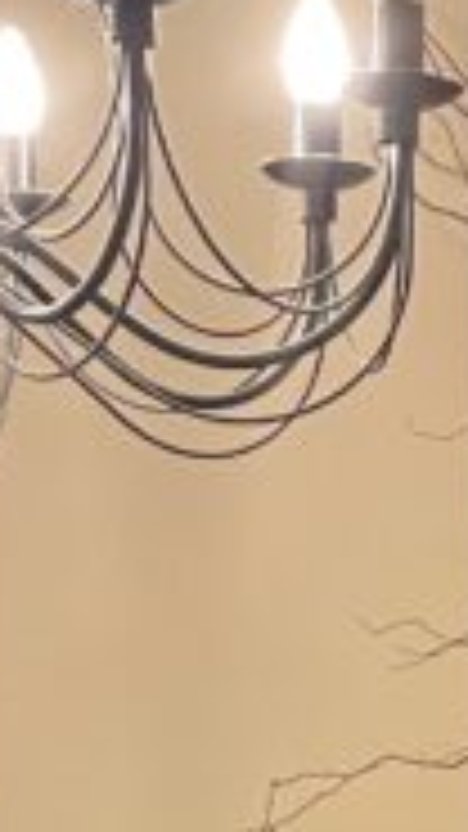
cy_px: 1097
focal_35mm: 157
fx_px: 3465
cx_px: 810
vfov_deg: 13.2
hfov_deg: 7.5
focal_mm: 4.2
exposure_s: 1/50
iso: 250
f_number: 1.6
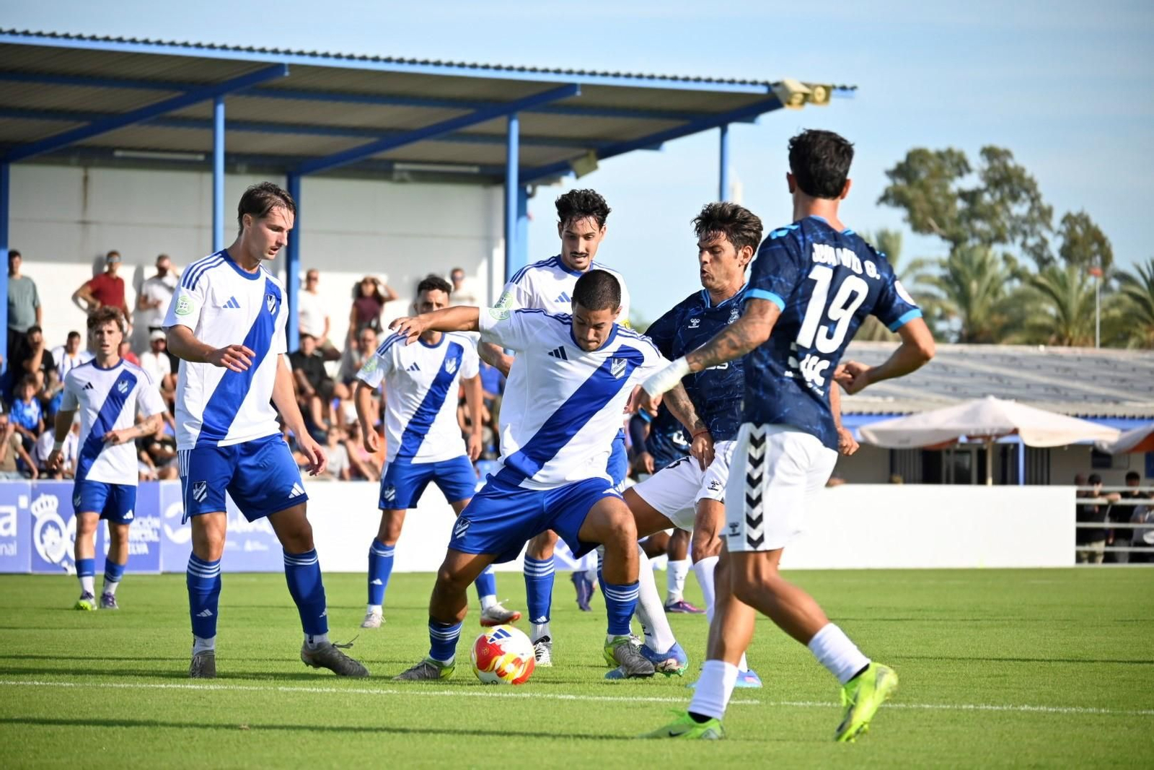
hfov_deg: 8.6
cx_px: 577
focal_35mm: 240
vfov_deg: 5.7
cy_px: 385
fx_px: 7693
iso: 320
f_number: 5.6
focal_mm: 160
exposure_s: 1/1250
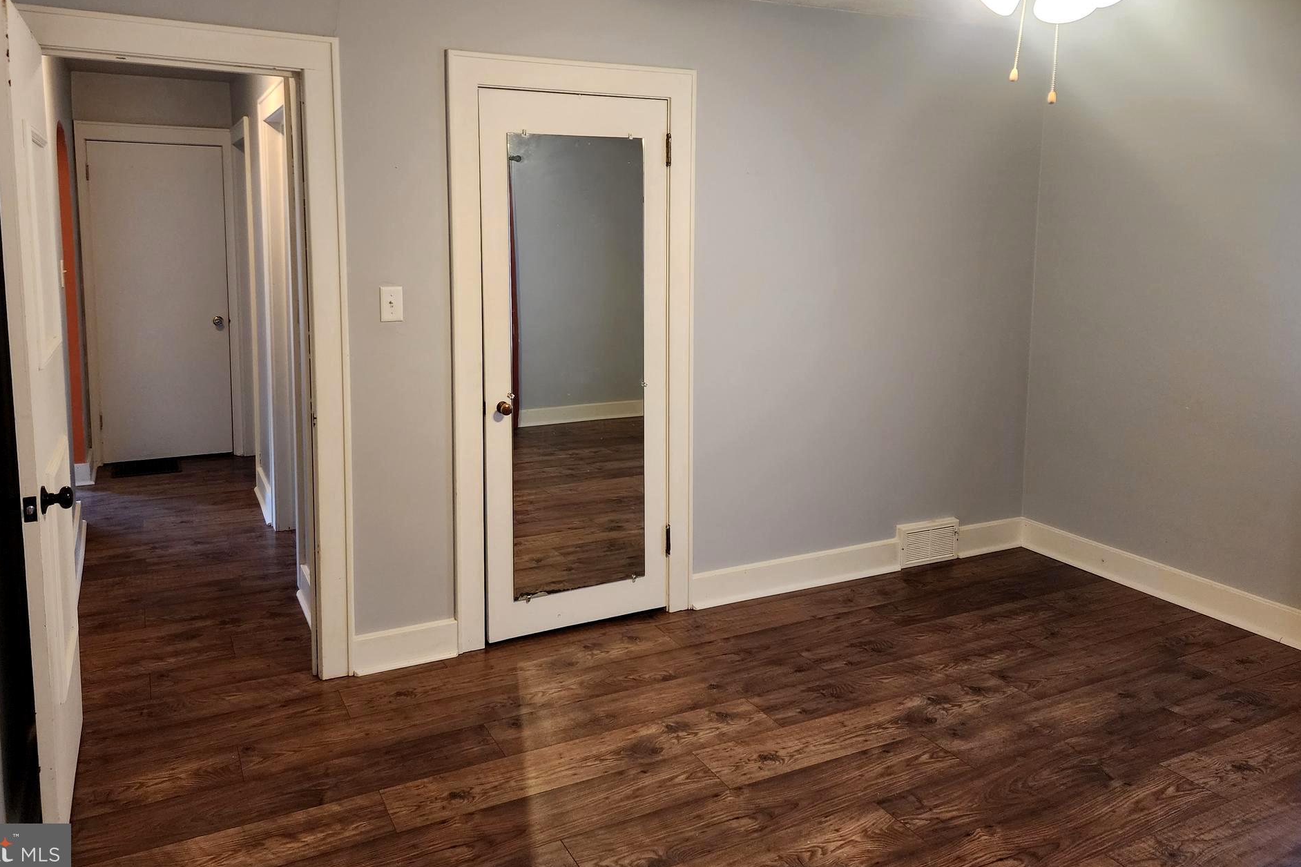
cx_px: 606
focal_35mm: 26
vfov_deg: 49.3
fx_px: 940
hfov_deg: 69.3
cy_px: 350
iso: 400
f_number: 1.8
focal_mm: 6.4
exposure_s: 1/120
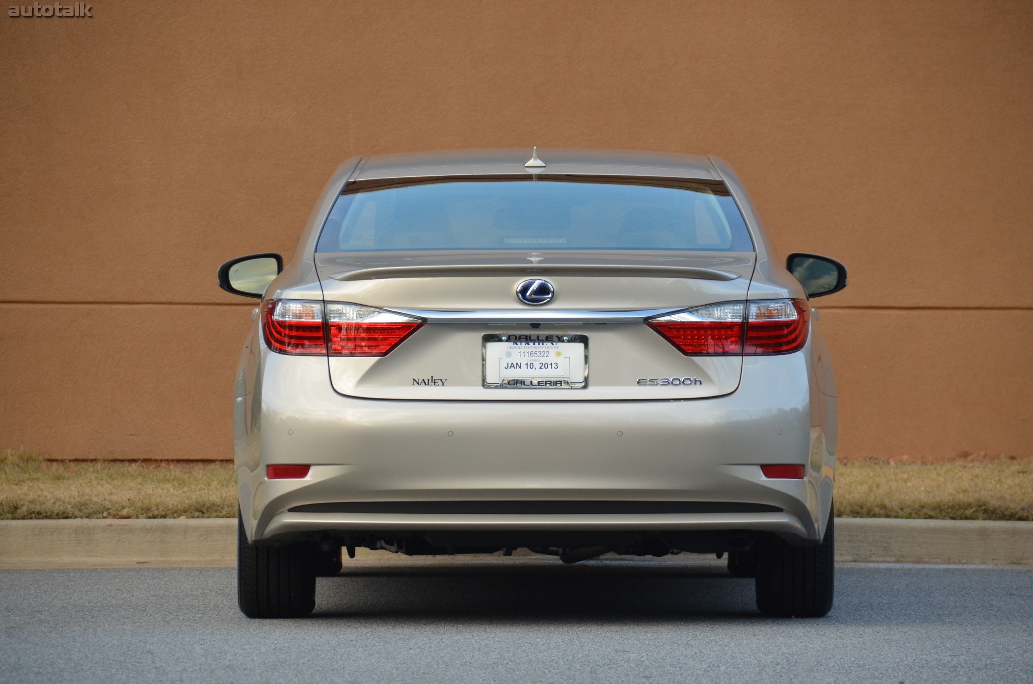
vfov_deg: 6.1
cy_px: 342
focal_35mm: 225
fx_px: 6443
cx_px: 516
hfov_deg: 9.2
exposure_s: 1/500
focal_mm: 150
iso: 900
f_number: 5.6
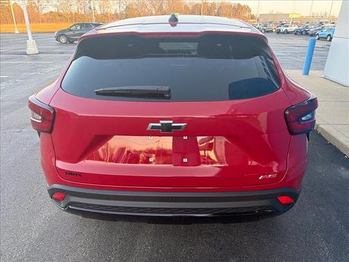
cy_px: 131
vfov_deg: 56.8
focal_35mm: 24
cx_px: 174
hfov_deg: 71.6
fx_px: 242
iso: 500
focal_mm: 6.76
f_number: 1.78
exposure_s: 1/796
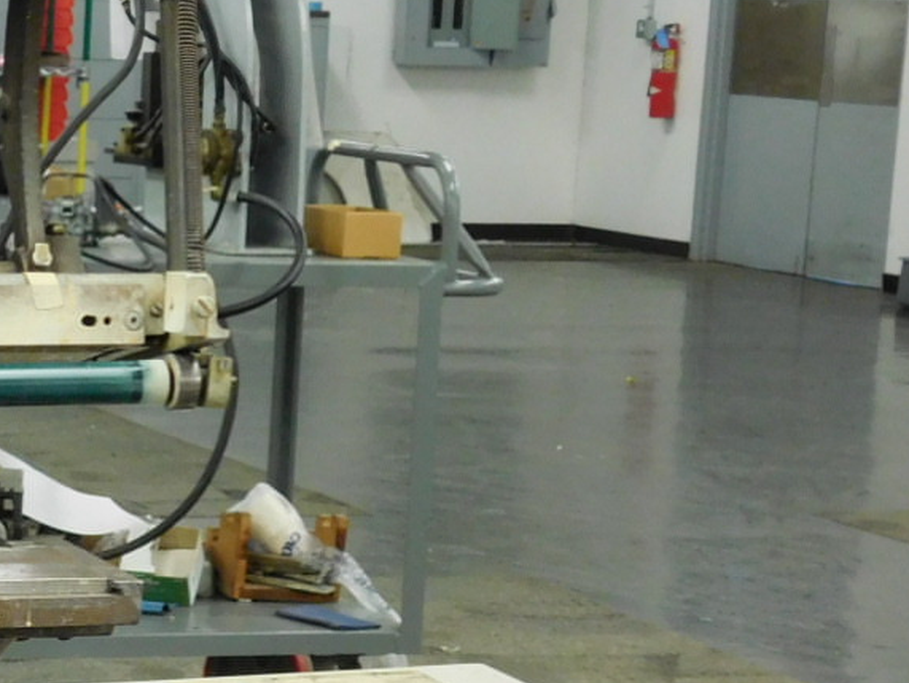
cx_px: -322
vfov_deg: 11.7
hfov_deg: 14.8
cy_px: 615
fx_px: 3311
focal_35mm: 126
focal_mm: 8
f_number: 3.7
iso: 320
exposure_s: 1/30
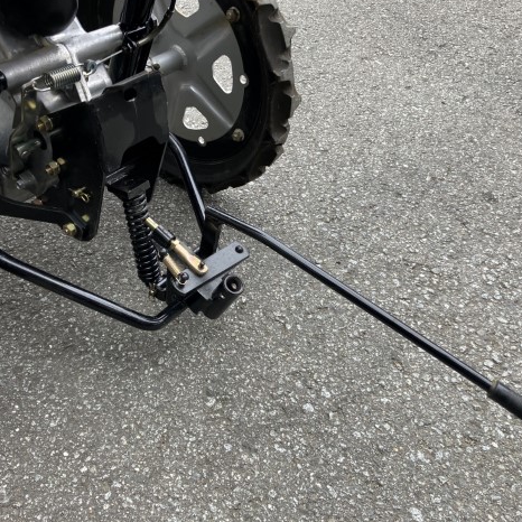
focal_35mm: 34
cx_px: 268
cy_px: 254
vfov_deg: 48.4
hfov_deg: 48.4
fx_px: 580
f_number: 1.8
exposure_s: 1/100
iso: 50
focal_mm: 3.99
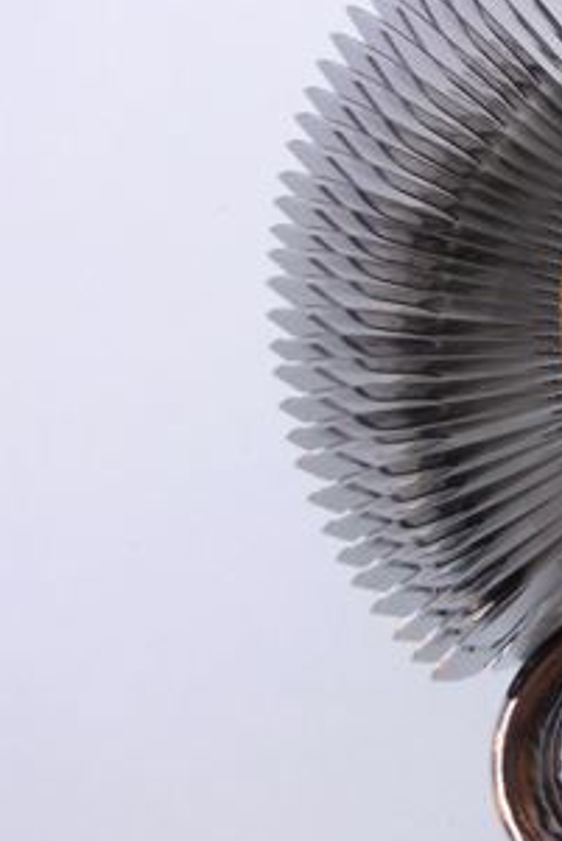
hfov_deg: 15.0
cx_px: 828
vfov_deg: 23.9
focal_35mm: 85
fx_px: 1988
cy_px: 338
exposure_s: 1/30
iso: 50
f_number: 2.9
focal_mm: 6.2
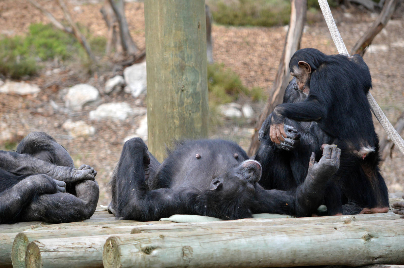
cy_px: 134
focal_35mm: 202
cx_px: 202
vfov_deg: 6.8
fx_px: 2271
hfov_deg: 10.2
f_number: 4.8
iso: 800
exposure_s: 1/1600
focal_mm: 135
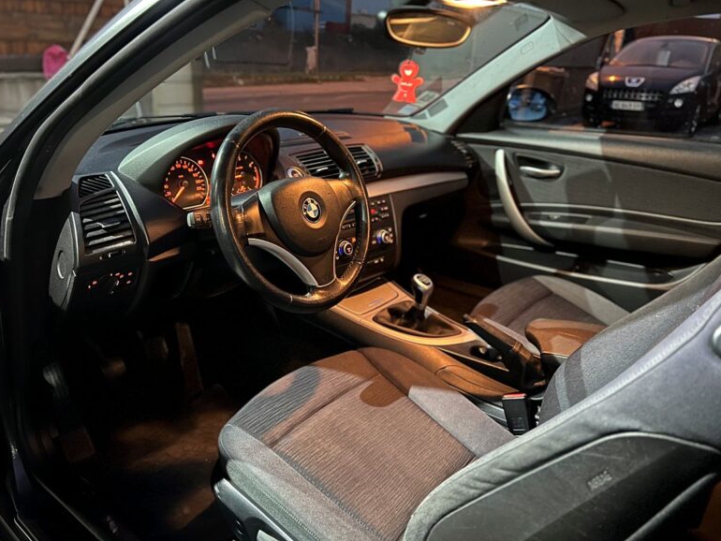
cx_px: 353
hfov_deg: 65.3
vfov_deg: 51.4
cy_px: 279
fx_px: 563
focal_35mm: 27
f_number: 1.5
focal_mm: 5.7
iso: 640
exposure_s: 1/12
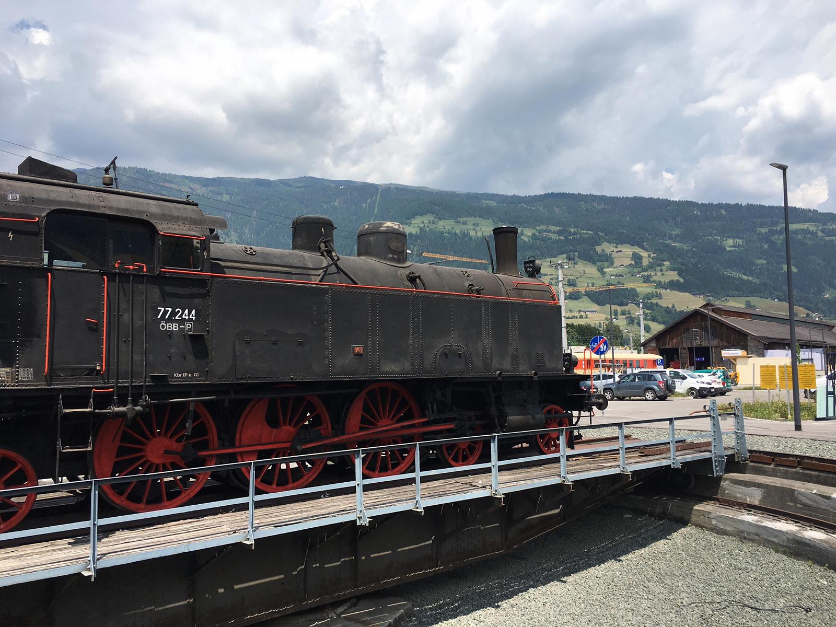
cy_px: 314
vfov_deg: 48.2
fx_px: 700
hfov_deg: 61.7
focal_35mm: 29
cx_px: 418
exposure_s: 1/2079
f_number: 2.2
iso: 25
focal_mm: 4.15
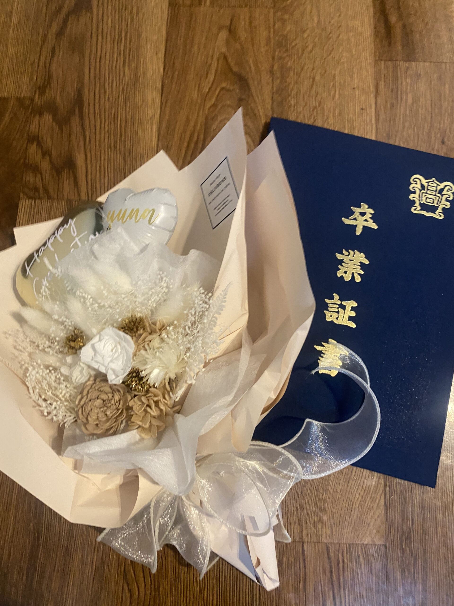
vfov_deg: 67.3
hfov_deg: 53.1
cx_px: 227
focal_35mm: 26
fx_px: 455
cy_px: 303
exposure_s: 1/50
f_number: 1.8
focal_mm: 4.2
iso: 320
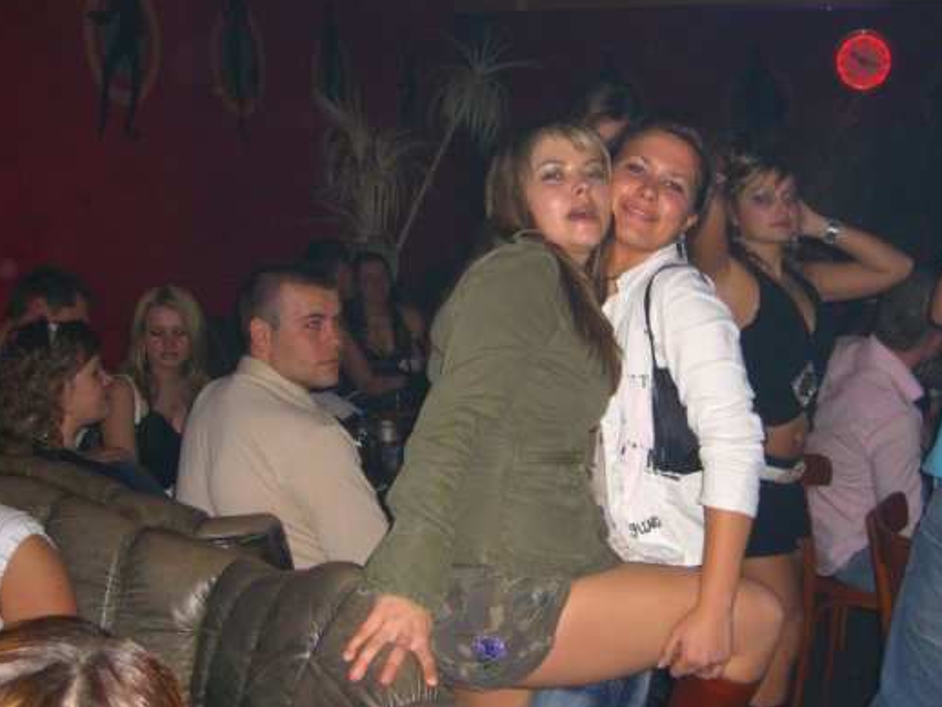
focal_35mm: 44
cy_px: 391
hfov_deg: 42.8
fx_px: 1198
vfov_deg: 32.9
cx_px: 535
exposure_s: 1/60
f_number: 2.8
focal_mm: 7.9
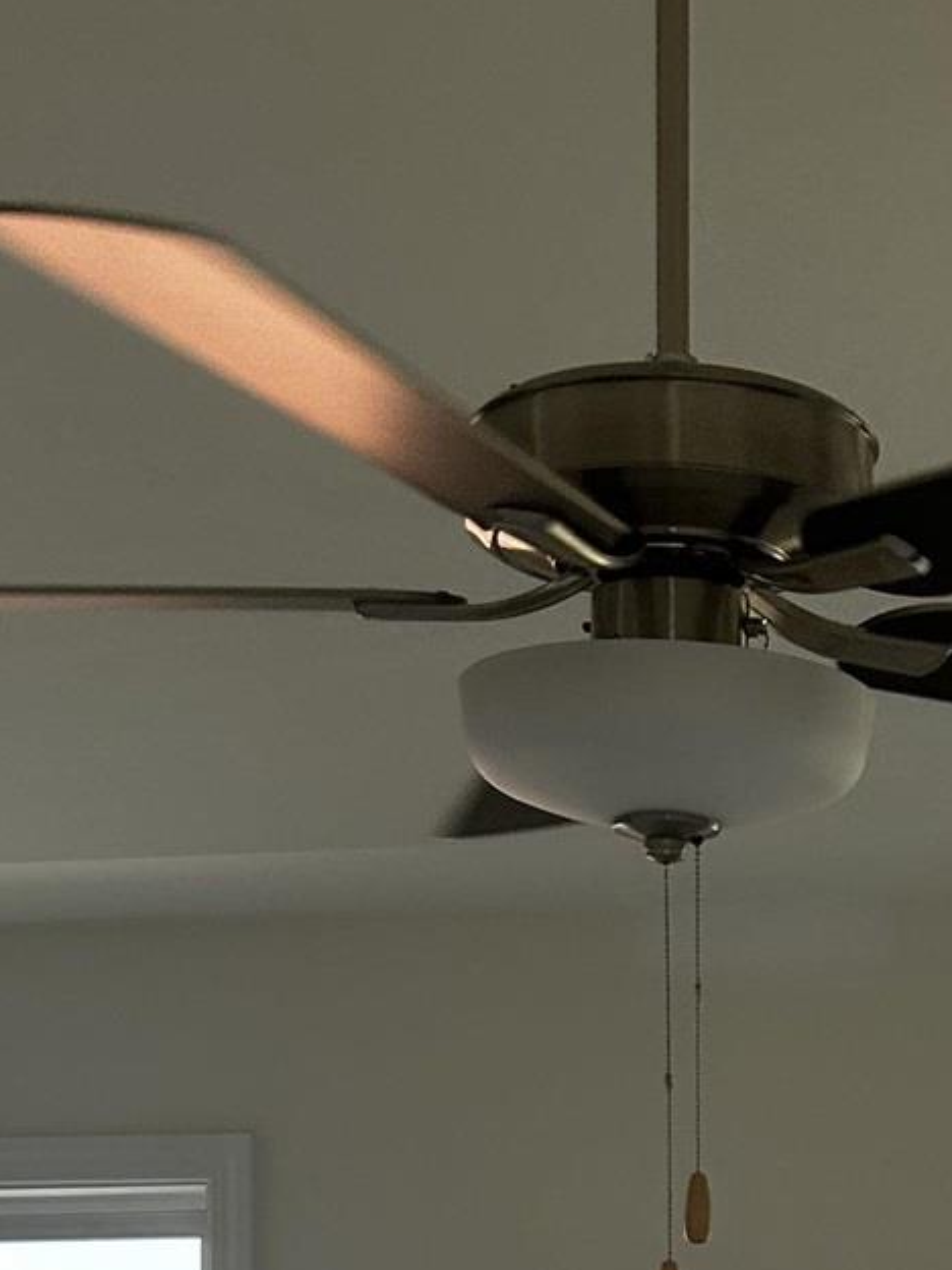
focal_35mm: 96
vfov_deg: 19.3
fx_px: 3520
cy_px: 1528
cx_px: 907
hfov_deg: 15.2
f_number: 1.5
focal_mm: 5.7
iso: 40
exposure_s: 1/261
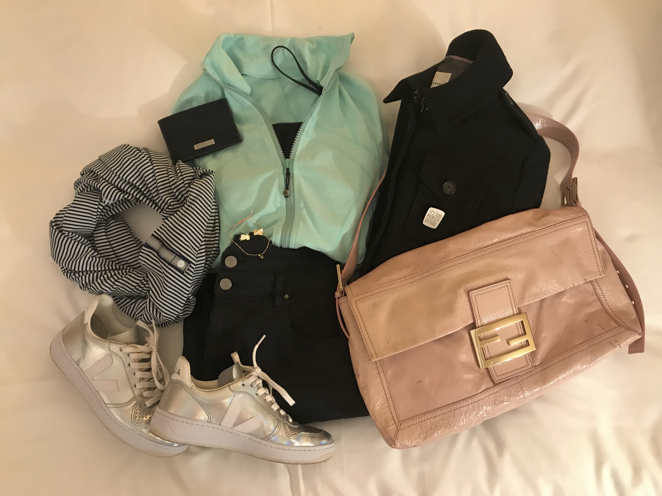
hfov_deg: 63.4
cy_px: 248
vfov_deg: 49.7
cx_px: 331
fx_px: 535
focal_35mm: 28
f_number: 1.8
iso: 100
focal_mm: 3.99
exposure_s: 1/17
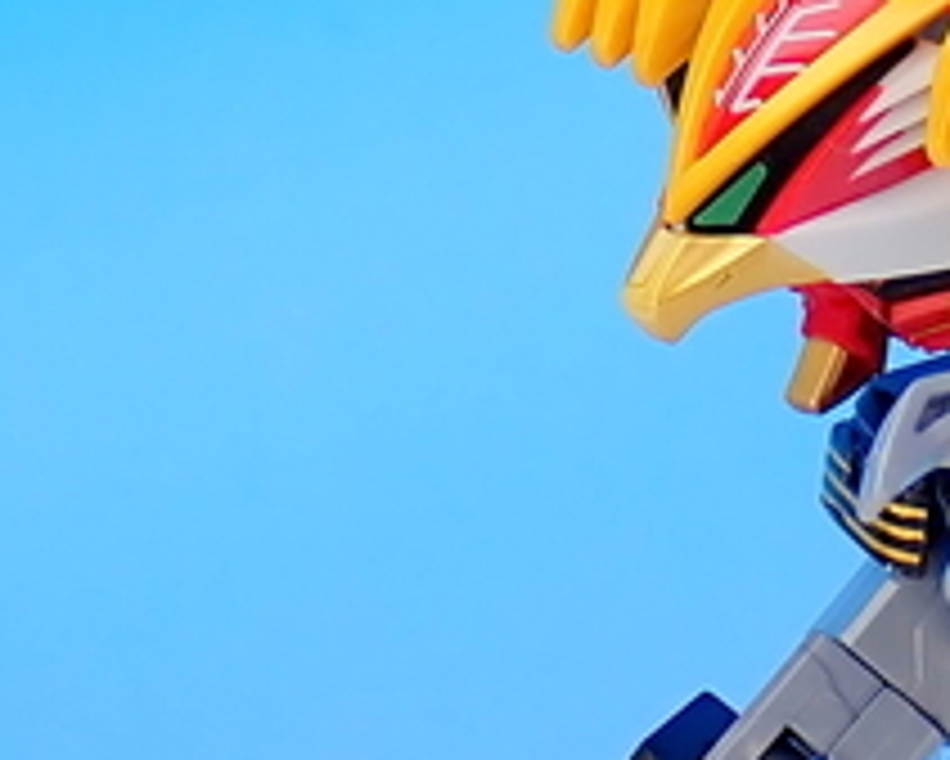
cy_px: 76
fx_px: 5851
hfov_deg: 9.2
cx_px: 1103
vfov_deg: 7.4
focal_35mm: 208
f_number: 11
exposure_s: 1/1.6
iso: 100
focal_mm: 7.84
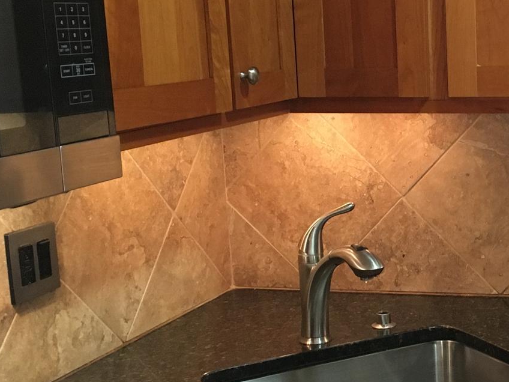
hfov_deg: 26.4
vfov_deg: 21.0
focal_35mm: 70
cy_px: 226
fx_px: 1029
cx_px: 504
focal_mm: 4.15
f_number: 2.2
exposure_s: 1/15
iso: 200
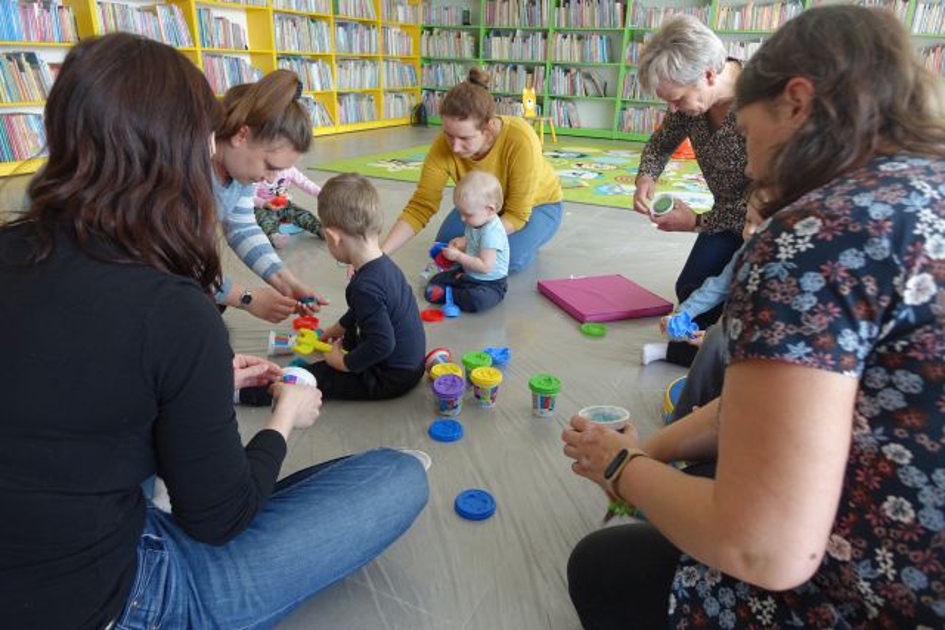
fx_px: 630
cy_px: 315
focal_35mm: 24
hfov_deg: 73.7
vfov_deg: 53.2
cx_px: 472
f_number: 2.8
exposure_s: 1/80
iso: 125
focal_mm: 8.8
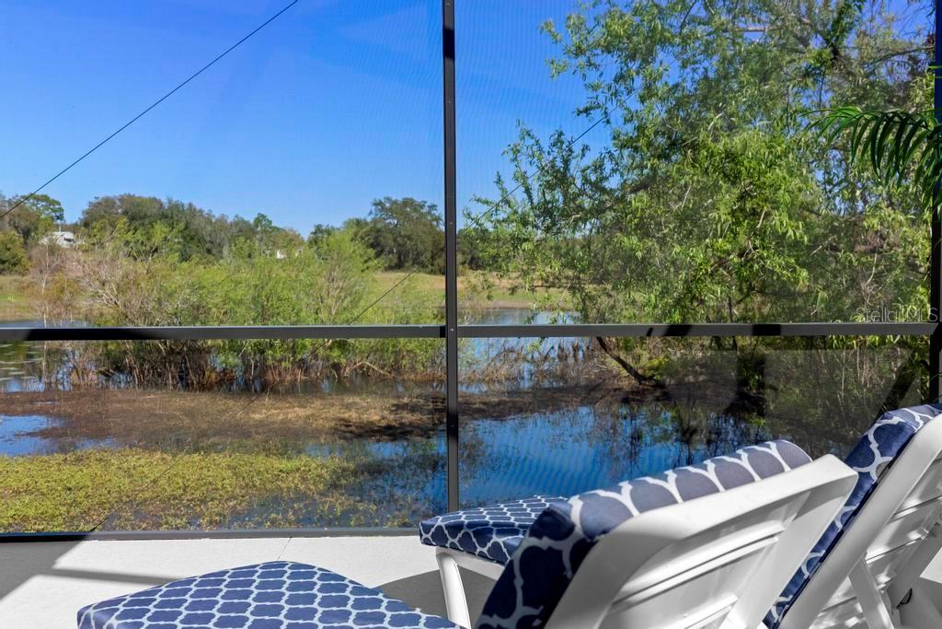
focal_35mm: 33
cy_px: 314
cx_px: 471
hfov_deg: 57.2
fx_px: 864
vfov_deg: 40.0
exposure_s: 1/1000
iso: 800
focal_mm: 33
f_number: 8
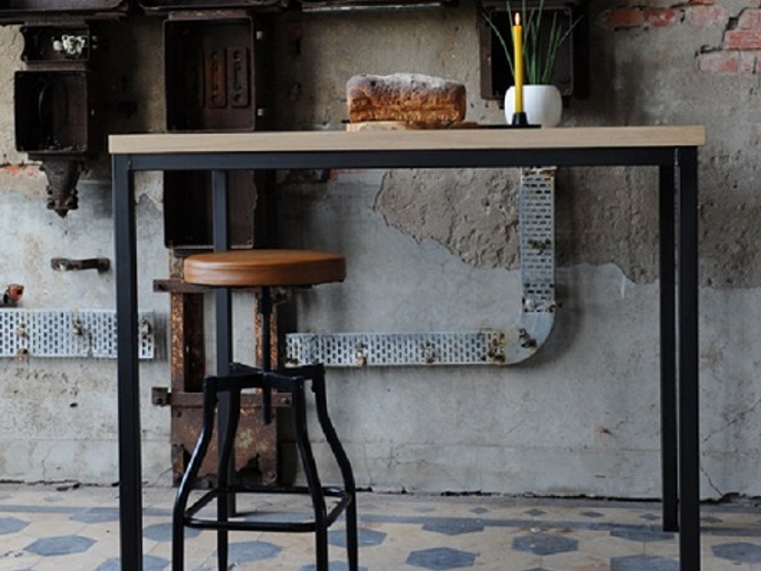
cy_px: 180
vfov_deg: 23.9
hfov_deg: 31.7
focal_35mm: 61
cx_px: 381
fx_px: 1341
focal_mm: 42
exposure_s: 1/40
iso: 200
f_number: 4.5
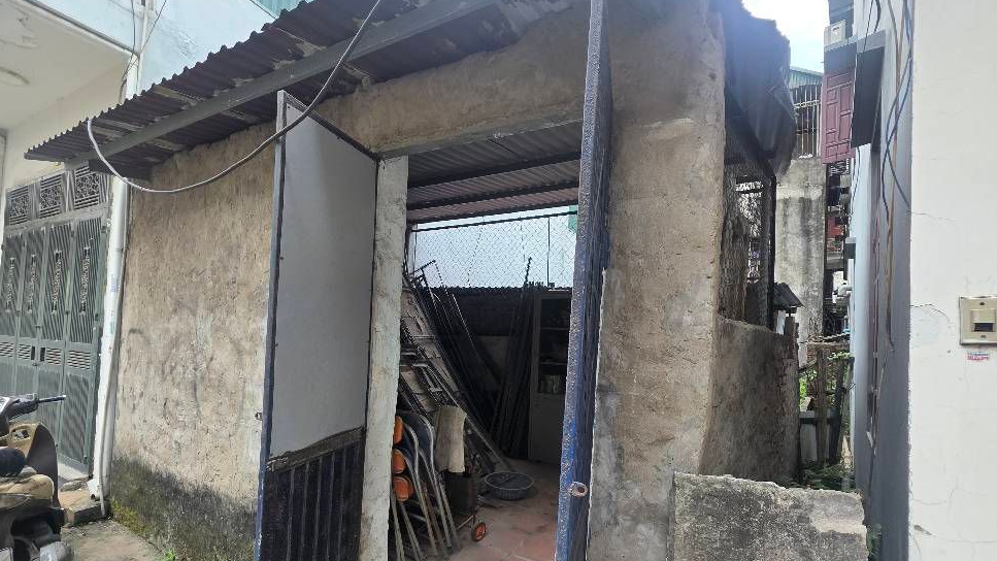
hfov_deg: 103.0
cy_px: 333
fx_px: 397
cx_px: 509
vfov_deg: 69.9
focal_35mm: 15
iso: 20
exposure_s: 1/100
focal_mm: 2.2
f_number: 1.9
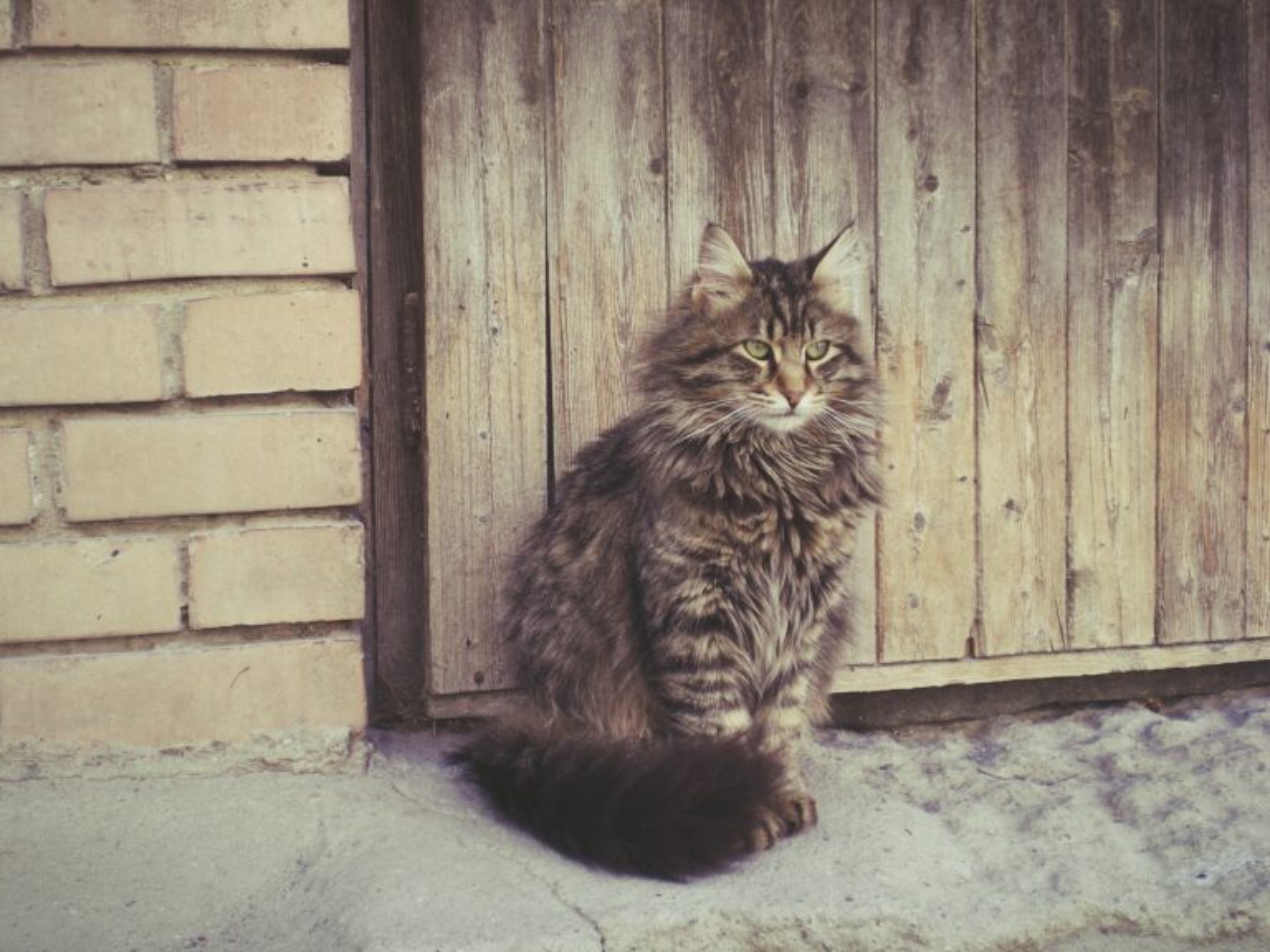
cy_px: 476
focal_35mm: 44
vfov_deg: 32.9
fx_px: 1614
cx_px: 635
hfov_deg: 42.9
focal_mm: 7.4
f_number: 3.5
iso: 72
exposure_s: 1/59.7
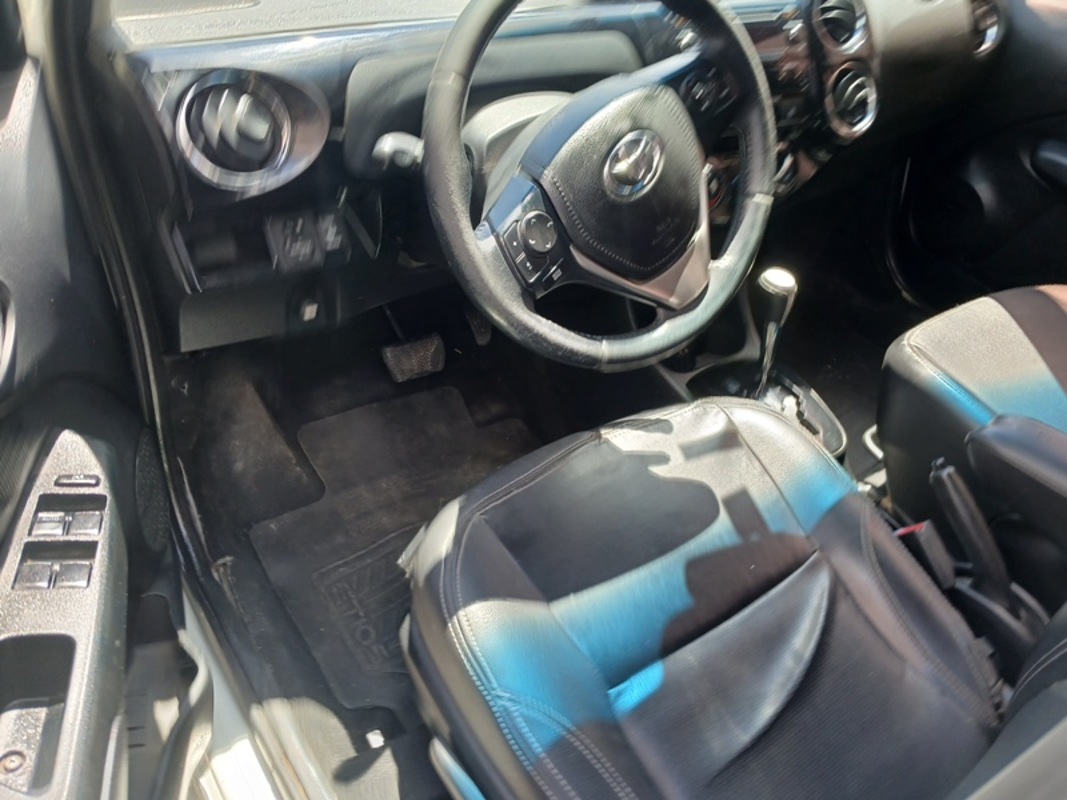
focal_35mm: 26
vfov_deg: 53.1
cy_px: 400
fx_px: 801
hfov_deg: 67.3
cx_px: 534
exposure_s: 1/50
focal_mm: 3.98
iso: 25
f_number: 1.8
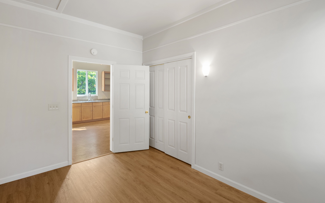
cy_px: 97
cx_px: 159
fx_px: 151
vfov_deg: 68.0
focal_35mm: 17
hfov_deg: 94.4
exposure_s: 1/1.67
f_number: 8
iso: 640
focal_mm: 16
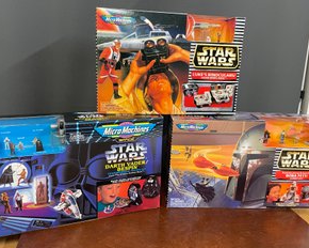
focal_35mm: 30
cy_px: 120
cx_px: 159
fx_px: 274
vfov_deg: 48.5
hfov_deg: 58.8
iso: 250
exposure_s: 1/60
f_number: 1.6
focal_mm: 4.2
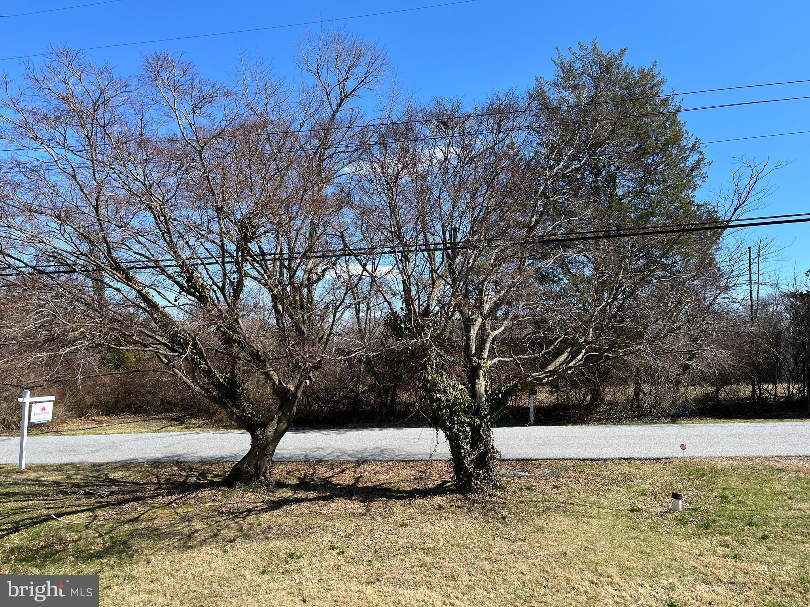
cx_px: 405
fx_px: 608
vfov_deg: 53.1
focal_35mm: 26
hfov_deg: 67.3
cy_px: 304
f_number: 1.6
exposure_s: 1/2024
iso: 50
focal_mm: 5.1
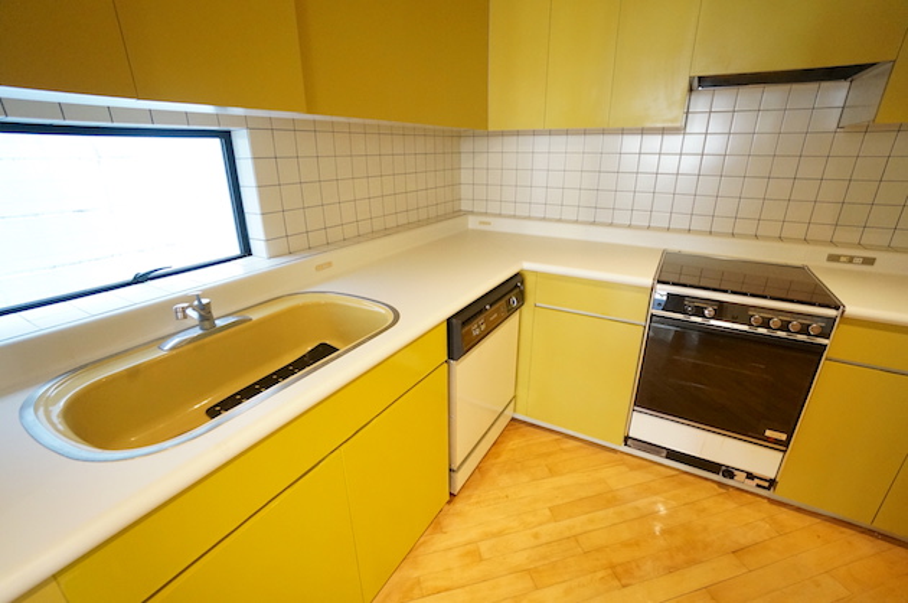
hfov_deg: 100.5
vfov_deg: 77.1
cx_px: 454
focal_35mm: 15
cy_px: 302
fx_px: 378
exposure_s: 1/30
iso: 3200
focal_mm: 10
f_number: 4
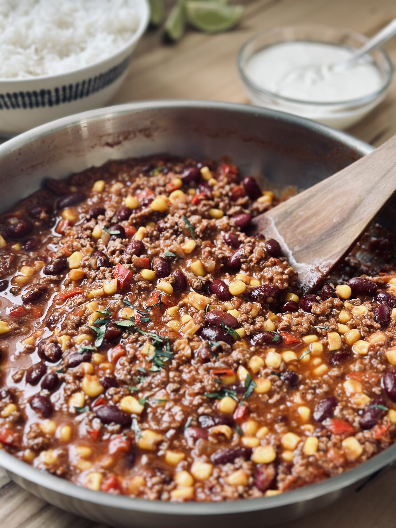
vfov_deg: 39.7
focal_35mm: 48
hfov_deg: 30.3
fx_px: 732
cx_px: 198
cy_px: 264
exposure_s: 1/100
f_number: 1.78
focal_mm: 6.86
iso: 125
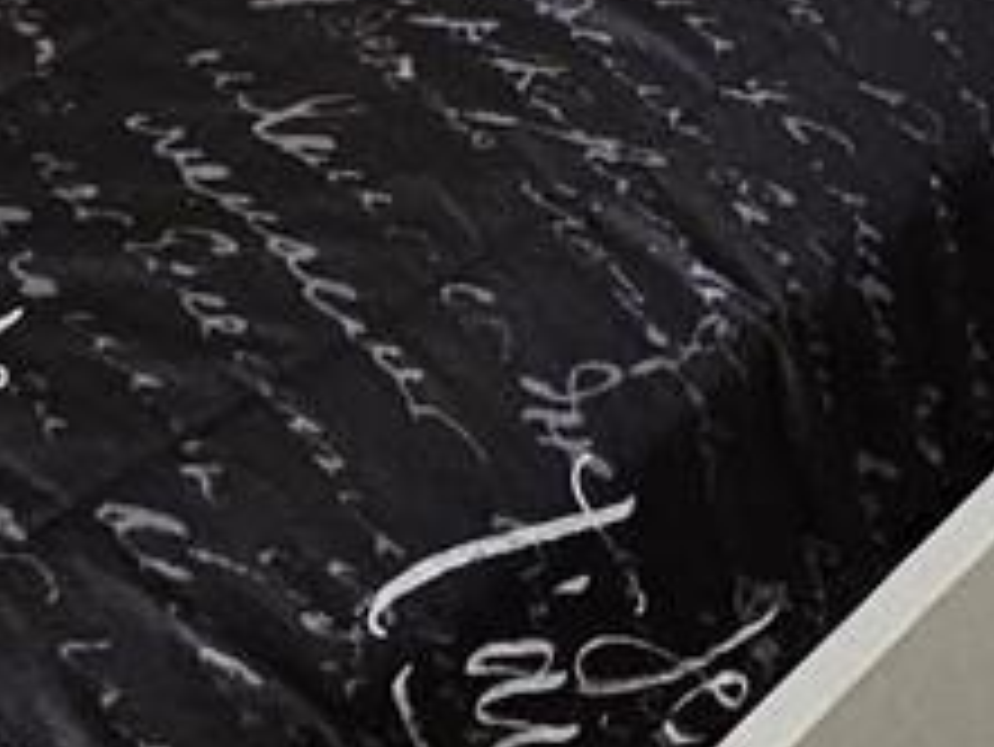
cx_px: 1147
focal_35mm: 94
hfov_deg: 19.8
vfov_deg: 10.3
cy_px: -1620
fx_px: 2701
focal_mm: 2.2
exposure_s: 1/60
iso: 250
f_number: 2.2
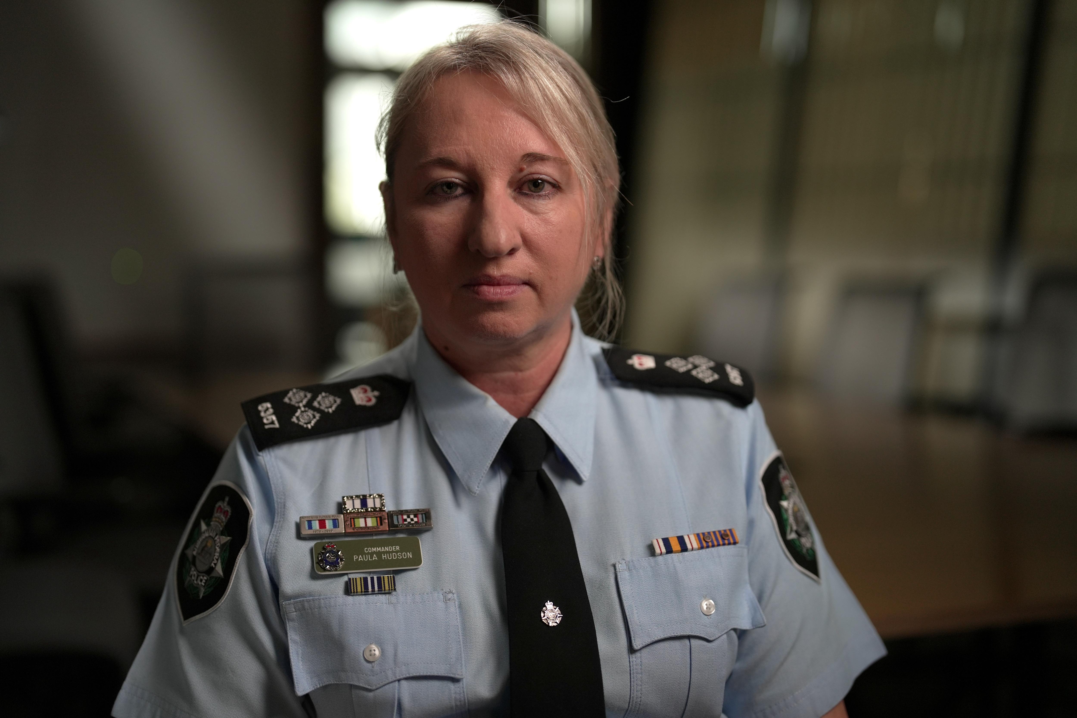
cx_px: 538
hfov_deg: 39.6
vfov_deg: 27.0
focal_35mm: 50
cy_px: 359
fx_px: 1496
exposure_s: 1/250
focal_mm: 50
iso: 400
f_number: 1.6
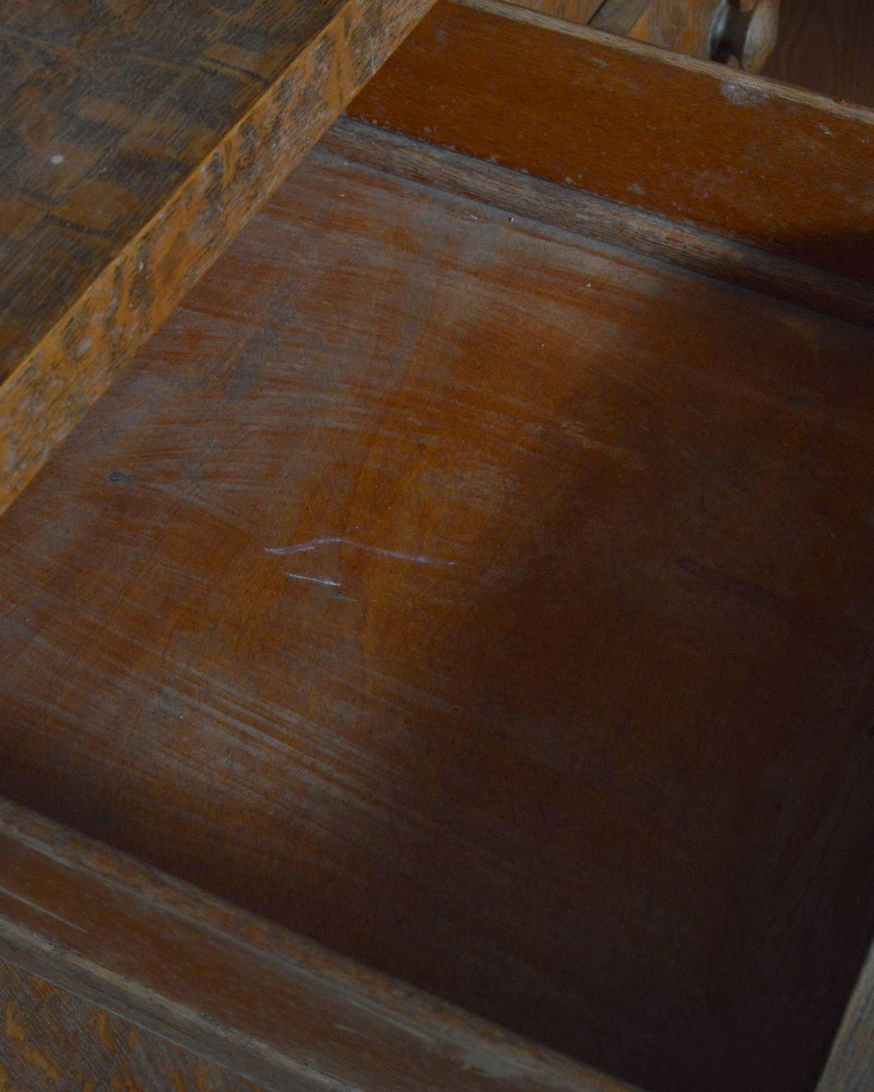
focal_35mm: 51
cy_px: 544
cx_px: 543
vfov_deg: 36.7
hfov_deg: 29.6
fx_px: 1649
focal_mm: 24
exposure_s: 1/160
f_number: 7.1
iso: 800
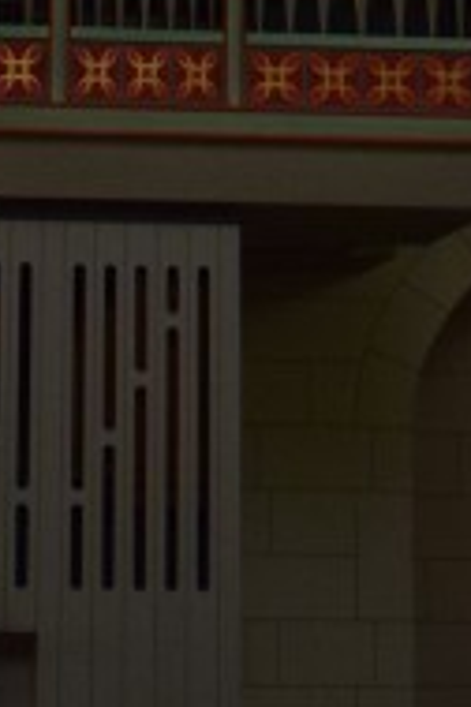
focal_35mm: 187
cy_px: -486
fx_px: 3664
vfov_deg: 10.5
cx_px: 22
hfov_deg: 7.3
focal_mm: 23
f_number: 3.8
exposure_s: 1/50
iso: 1600
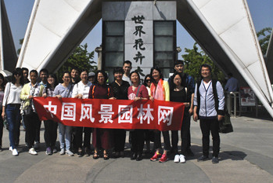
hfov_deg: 45.1
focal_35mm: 43
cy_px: 54
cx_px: 107
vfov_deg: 30.9
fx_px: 326
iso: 400
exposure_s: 1/1250
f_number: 18
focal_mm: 20
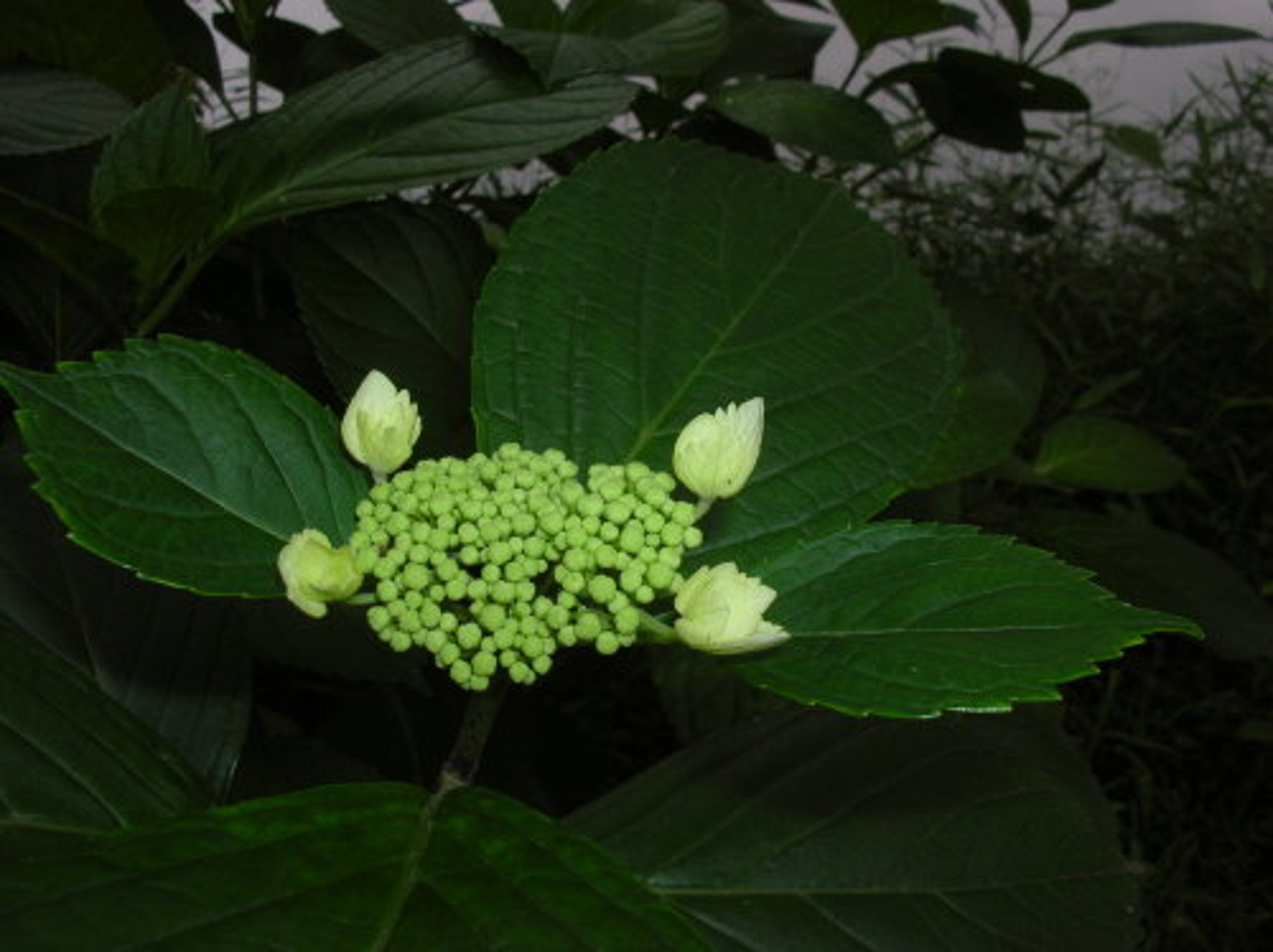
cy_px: 476
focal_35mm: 35
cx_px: 636
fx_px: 1286
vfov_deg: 40.6
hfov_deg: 52.7
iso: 50
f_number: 5.6
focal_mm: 5.8
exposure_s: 1/60.1
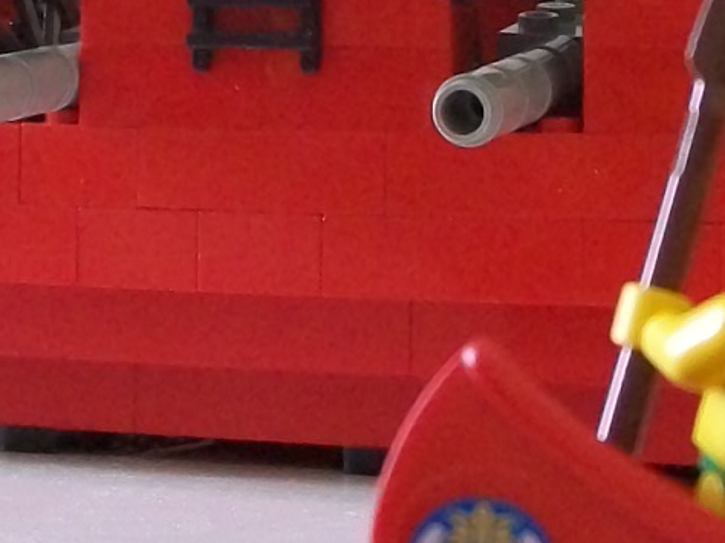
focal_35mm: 147
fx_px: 3077
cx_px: 288
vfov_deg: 9.9
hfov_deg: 13.4
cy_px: -177
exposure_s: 1/50
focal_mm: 6.1
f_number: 2.7
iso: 160
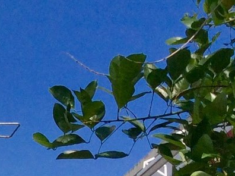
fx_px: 1065
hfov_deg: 11.4
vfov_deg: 8.6
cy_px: 422
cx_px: -236
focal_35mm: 157
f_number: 2.4
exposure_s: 1/2119
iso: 32
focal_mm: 3.3
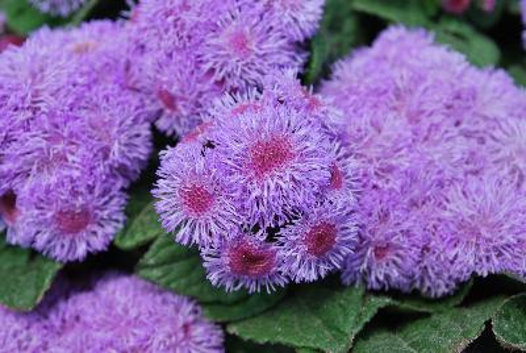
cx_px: 263
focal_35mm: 68
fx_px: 988
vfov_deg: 20.2
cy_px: 176
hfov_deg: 29.8
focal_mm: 45
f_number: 8
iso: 100
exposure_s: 1/60
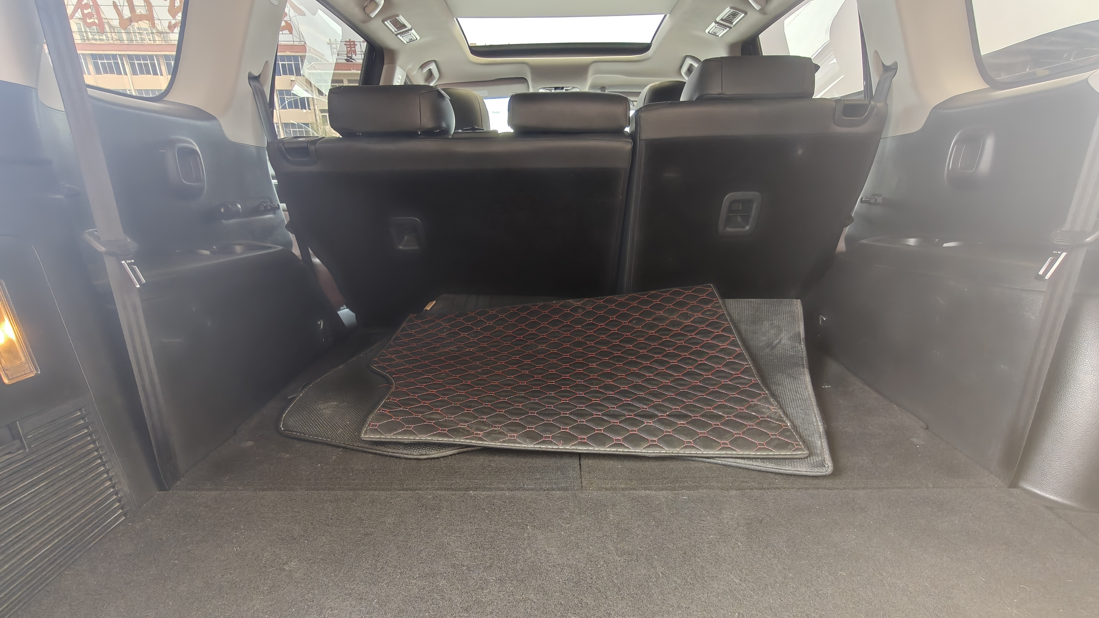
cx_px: 540
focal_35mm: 17
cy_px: 396
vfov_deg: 62.8
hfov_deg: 95.9
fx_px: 495
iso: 2000
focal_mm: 2.3
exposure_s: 1/125
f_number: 2
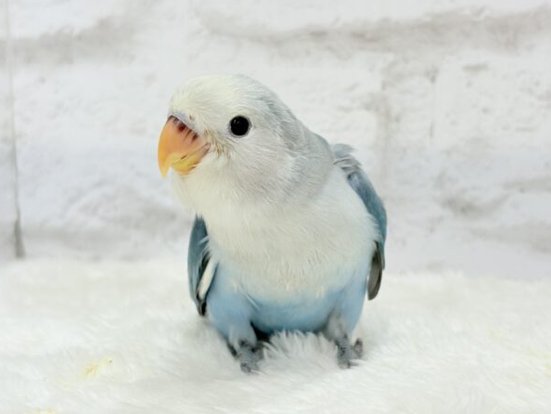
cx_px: 292
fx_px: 892
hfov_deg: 34.3
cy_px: 196
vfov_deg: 26.1
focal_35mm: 56
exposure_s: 1/50
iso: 32
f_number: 1.6
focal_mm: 5.96
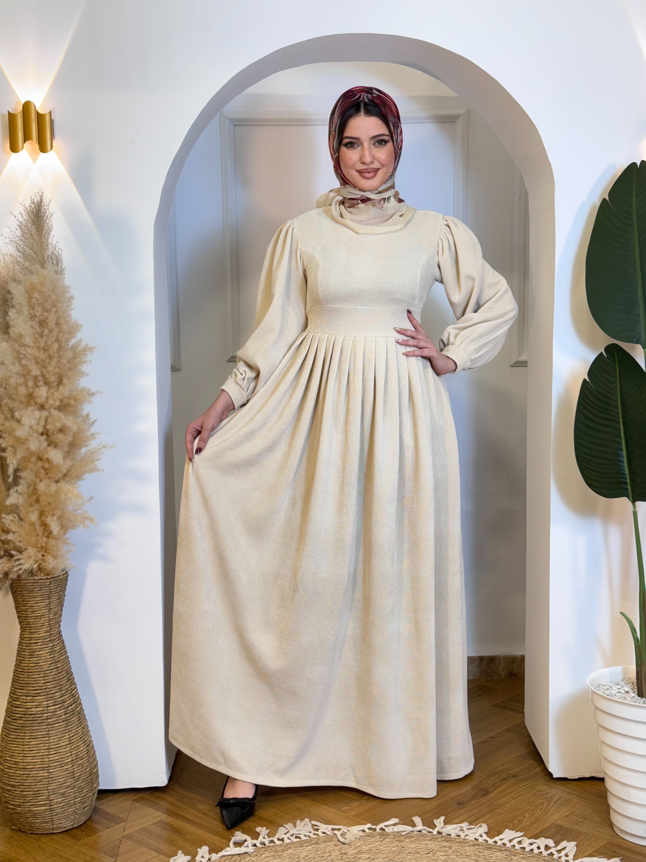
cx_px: 323
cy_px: 431
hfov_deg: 30.3
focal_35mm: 48
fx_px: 1194
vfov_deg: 39.7
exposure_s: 1/100
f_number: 1.78
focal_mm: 6.76
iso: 50
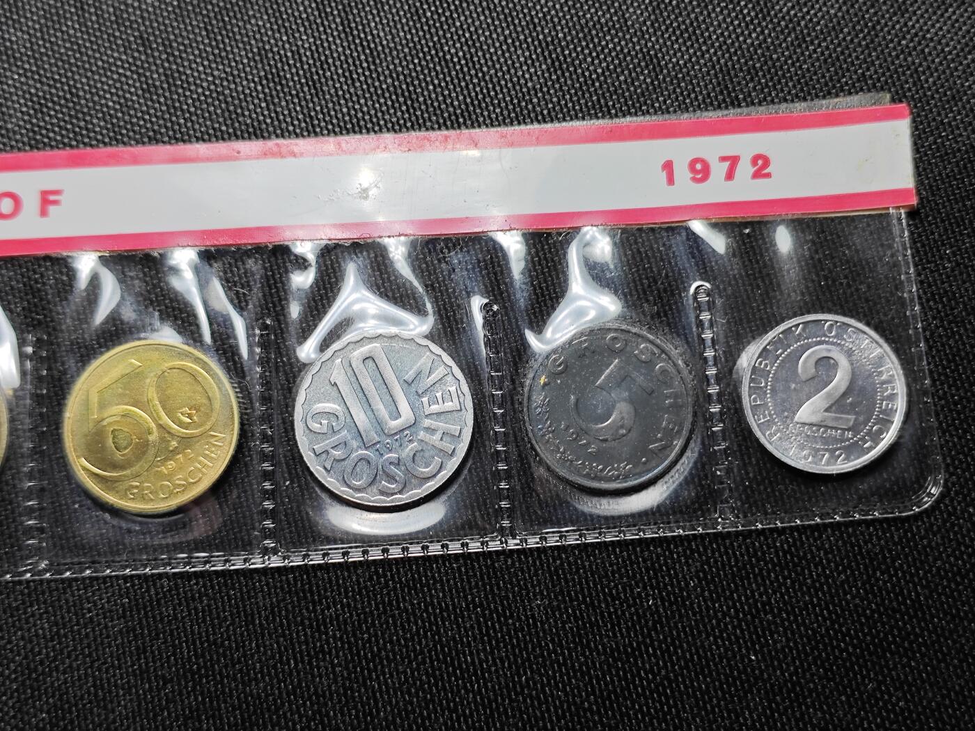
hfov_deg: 38.9
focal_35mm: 49
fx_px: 1380
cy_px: 366
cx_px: 488
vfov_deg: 29.7
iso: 64
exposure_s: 1/100
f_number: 1.6
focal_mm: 5.84
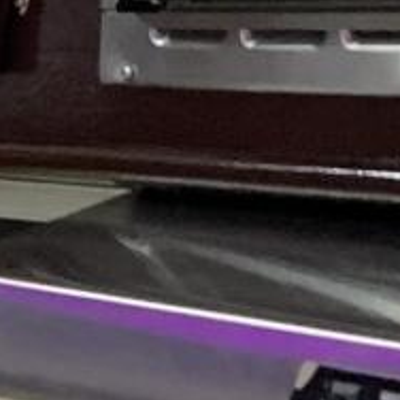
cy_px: 694
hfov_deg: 6.3
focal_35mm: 245
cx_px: -945
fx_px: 3203
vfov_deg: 7.0
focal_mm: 4.25
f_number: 1.8
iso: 400
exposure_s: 1/50
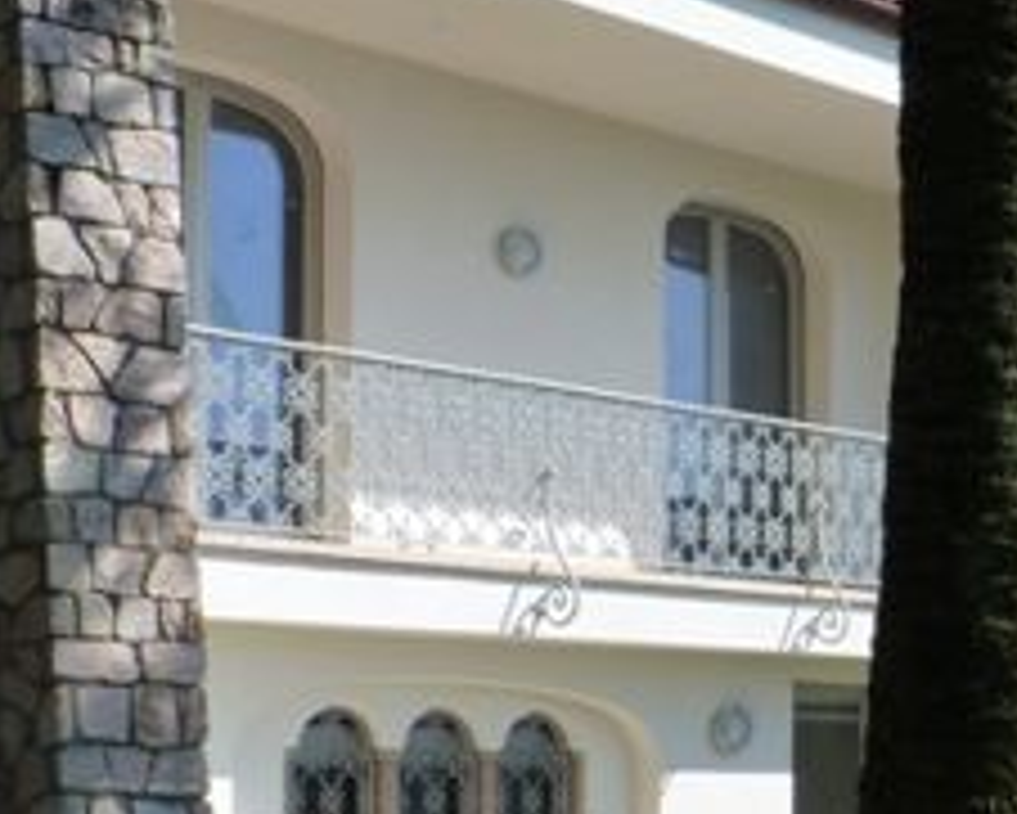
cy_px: 724
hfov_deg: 20.2
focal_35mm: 82
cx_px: 1510
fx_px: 2469
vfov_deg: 18.4
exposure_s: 1/250
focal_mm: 4.8
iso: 125
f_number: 5.6
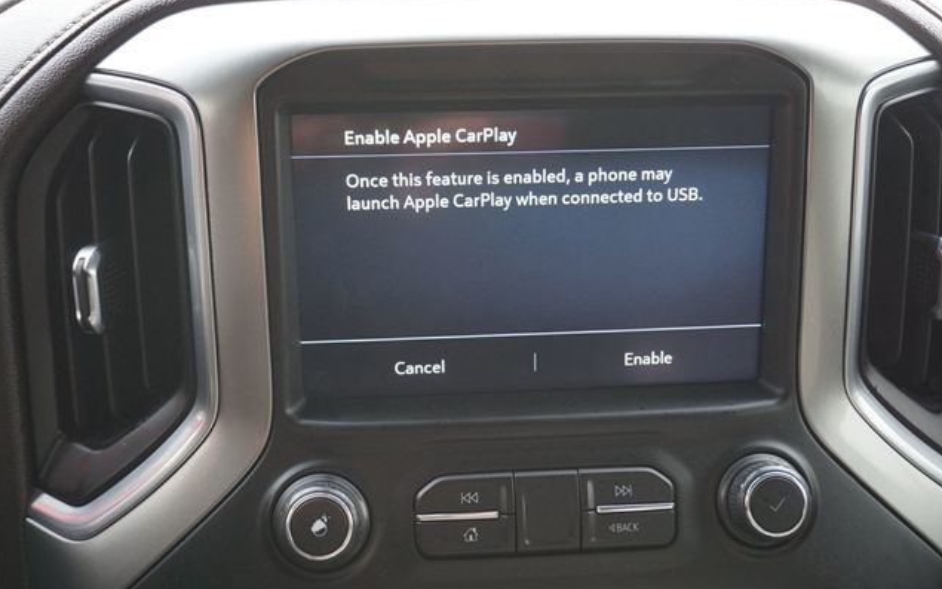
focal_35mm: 39
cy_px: 310
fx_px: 989
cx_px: 470
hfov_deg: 50.9
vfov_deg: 33.2
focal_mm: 25
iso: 400
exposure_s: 1/60
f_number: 4.5
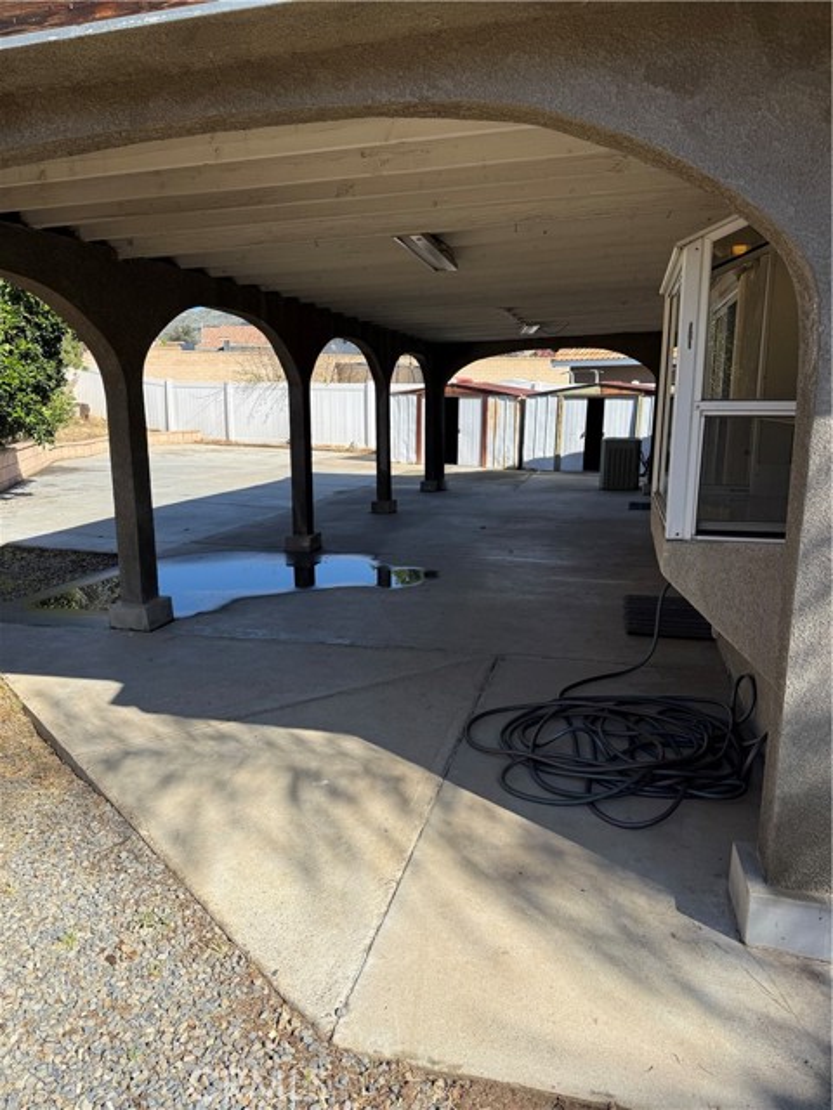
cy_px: 555
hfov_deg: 56.8
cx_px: 416
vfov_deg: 71.6
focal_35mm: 24
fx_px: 770
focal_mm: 6.76
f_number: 1.78
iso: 80
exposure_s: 1/3145
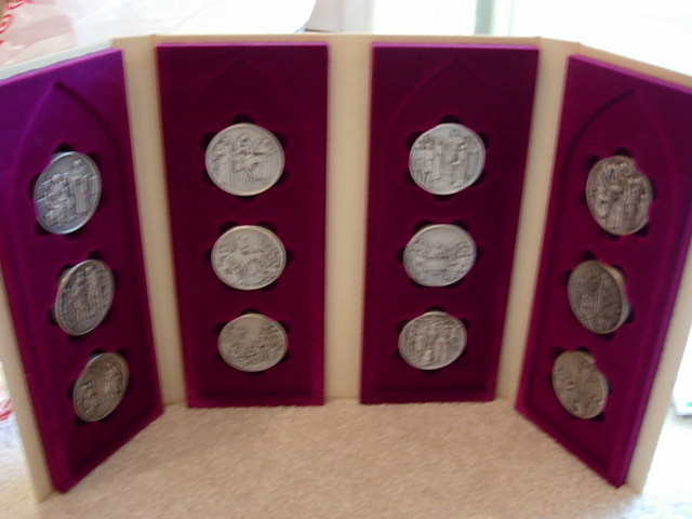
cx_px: 346
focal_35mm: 38
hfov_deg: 49.0
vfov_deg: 37.7
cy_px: 260
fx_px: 760
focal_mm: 7.8
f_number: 2.8
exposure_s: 1/4
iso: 112
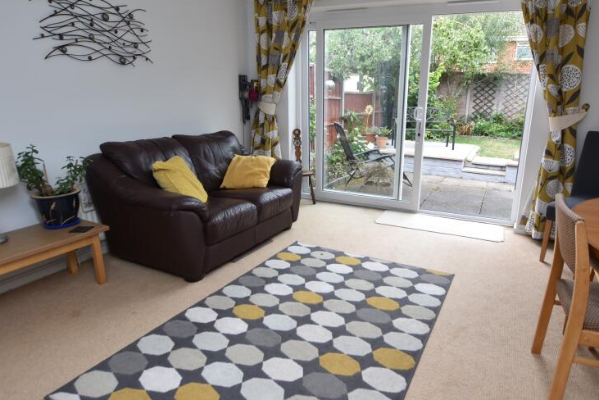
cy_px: 196
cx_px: 343
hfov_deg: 80.7
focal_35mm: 21
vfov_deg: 59.5
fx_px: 350
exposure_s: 1/60
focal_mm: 10
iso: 100
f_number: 4
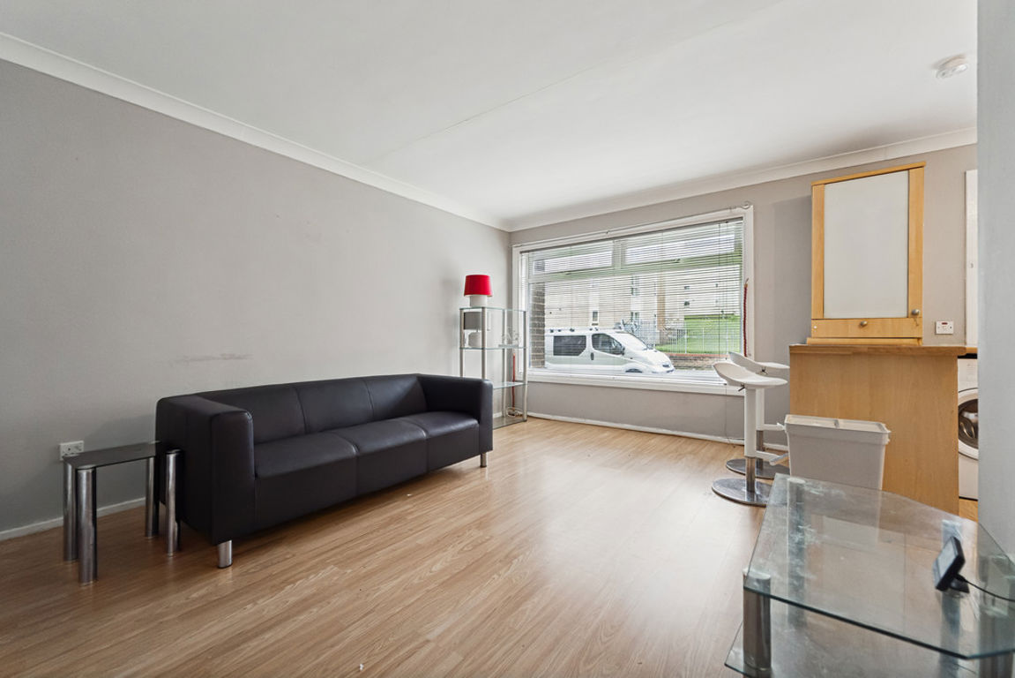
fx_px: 395
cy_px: 339
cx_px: 508
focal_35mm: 14
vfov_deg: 81.2
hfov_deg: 104.2
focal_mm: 14
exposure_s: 1/100
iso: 800
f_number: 3.5
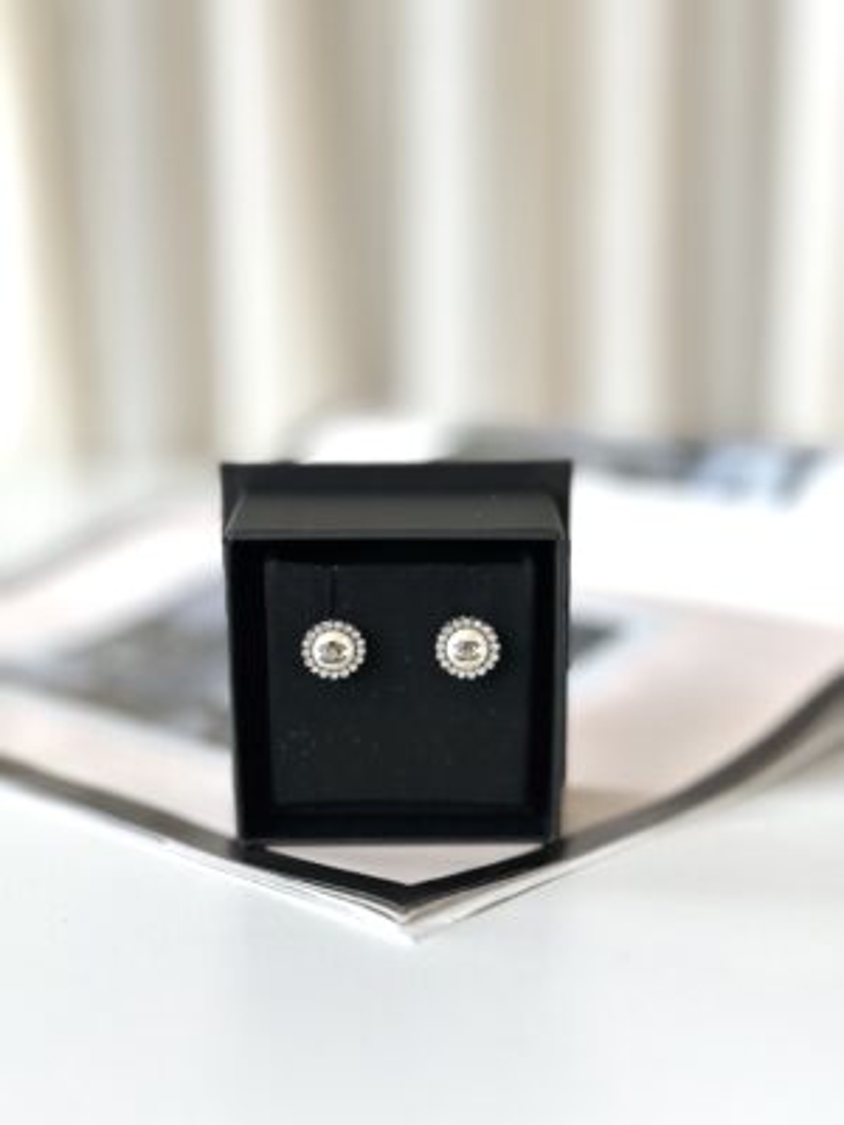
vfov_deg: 39.7
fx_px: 1560
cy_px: 562
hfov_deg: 30.3
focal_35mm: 48
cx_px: 422
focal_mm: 6.86
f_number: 1.78
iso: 200
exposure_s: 1/100
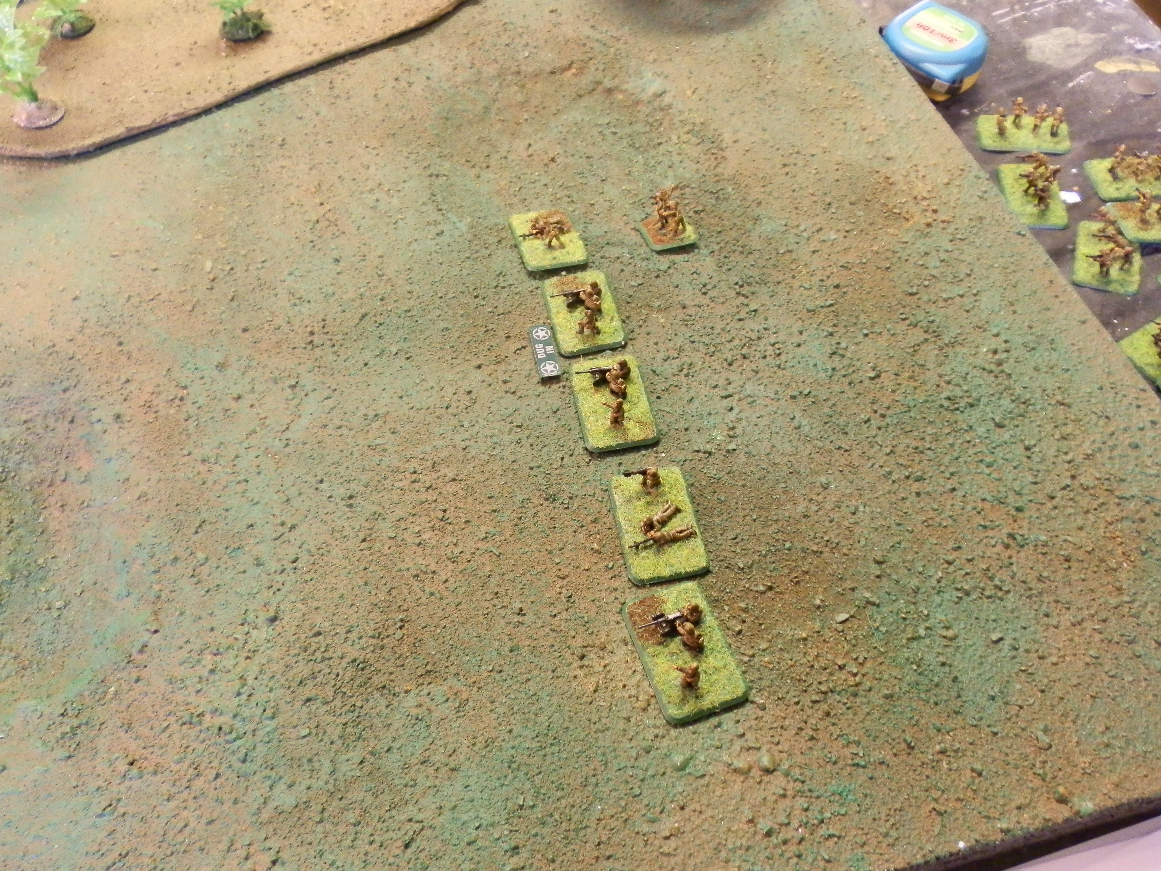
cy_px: 436
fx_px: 939
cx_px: 580
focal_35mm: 28
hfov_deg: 63.4
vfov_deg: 49.7
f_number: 3.1
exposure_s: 1/8
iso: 320
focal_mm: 5
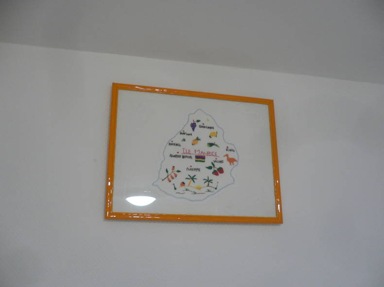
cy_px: 144
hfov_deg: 52.6
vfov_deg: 40.7
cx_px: 192
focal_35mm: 35
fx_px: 388
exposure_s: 1/15
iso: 200
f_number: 2.8
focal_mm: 5.8
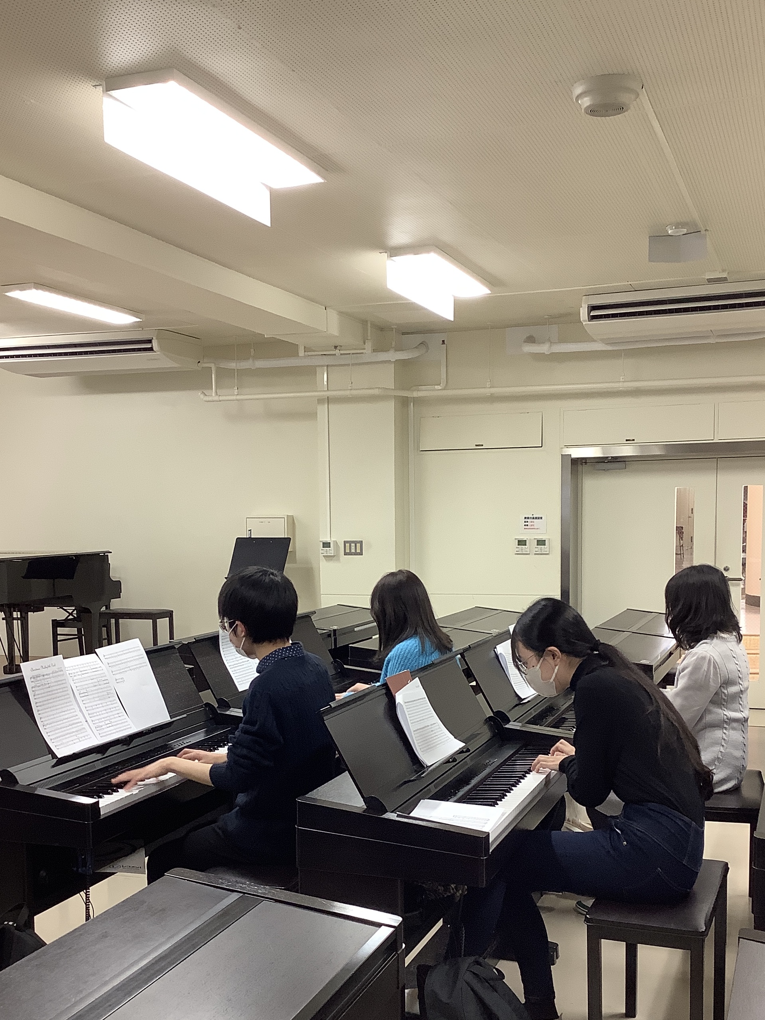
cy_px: 510
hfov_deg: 45.4
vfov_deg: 58.4
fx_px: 914
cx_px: 382
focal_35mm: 31
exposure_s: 1/50
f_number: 2.4
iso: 100
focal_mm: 3.3
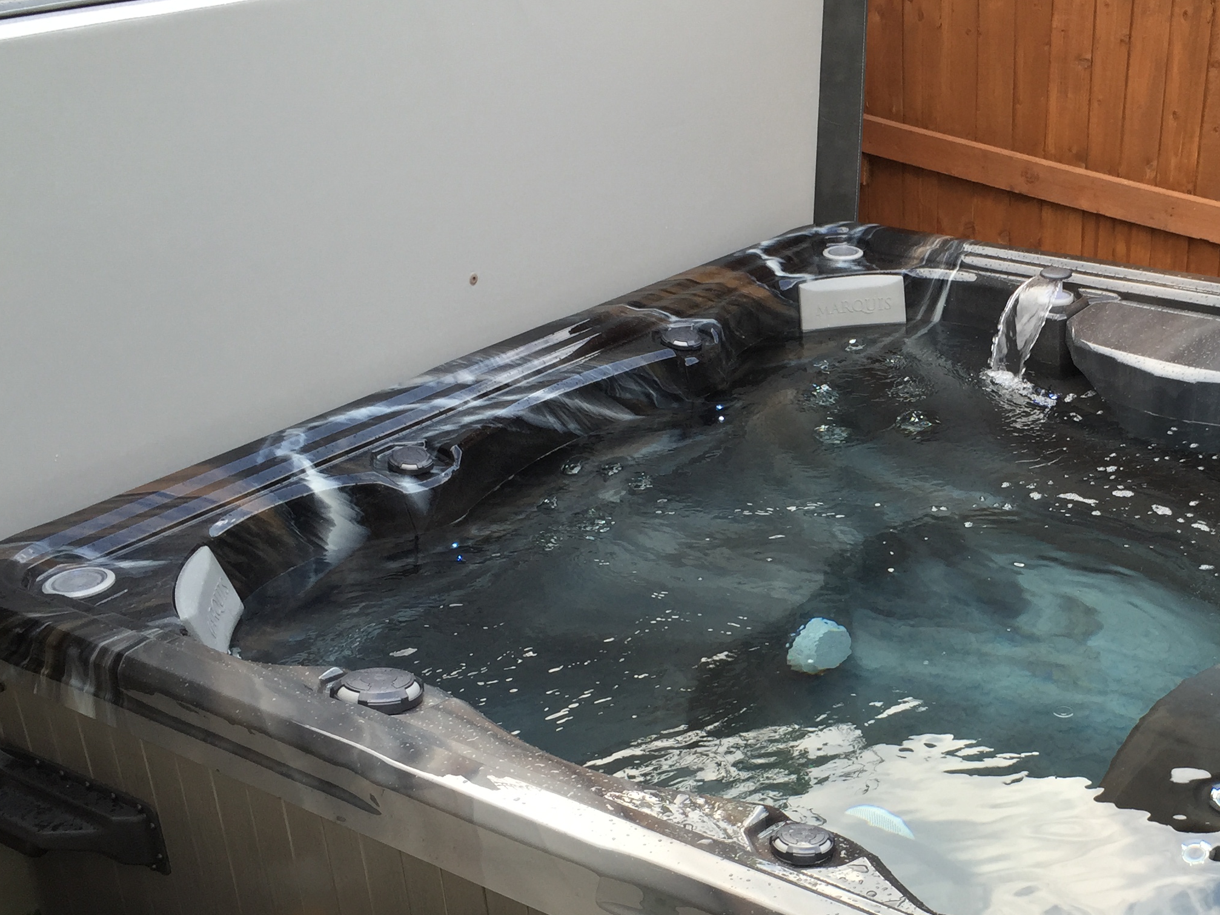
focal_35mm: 47
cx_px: 943
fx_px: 1656
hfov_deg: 39.1
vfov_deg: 30.7
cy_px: 576
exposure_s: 1/221
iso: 32
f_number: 2.2
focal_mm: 4.15
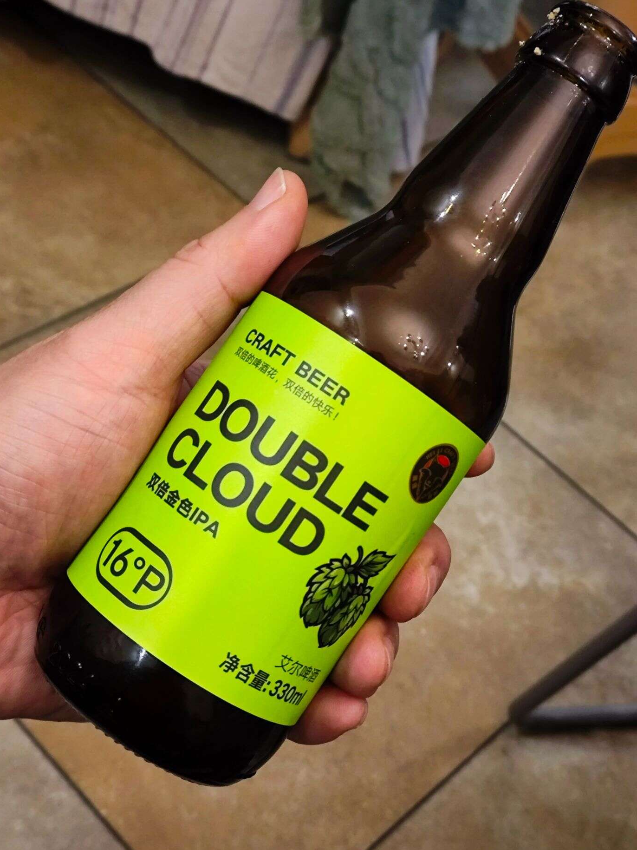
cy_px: 386
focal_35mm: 28
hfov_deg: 49.7
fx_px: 687
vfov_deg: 63.3
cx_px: 333
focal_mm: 4.71
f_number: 1.79
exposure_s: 1/25
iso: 914
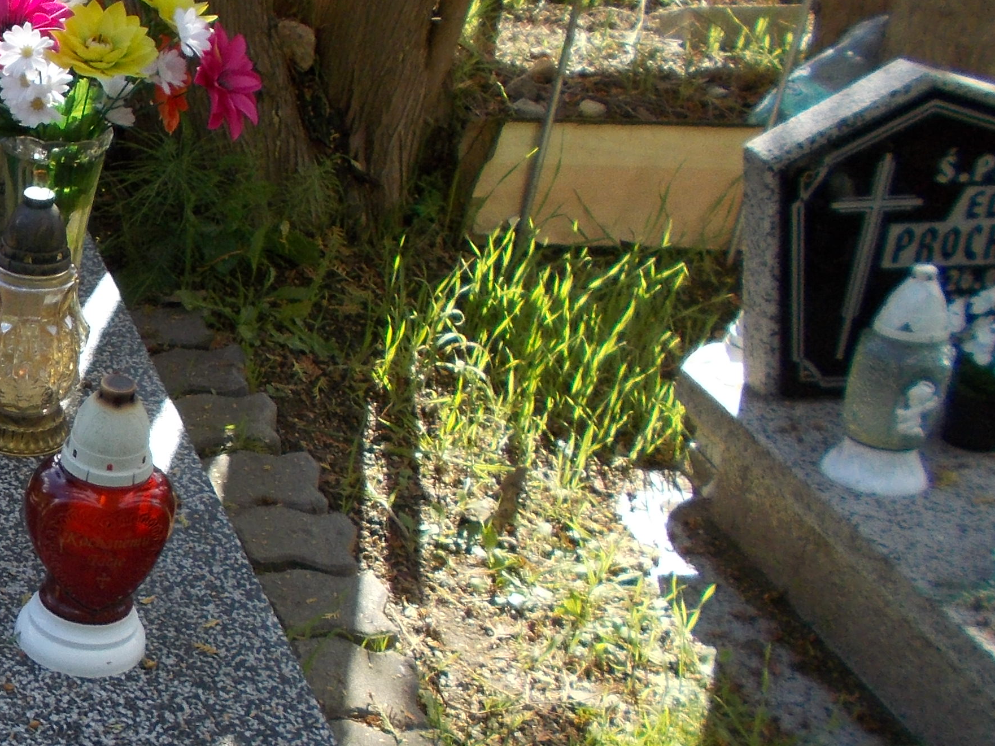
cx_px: -295
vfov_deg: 21.6
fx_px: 1954
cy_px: 439
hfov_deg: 24.8
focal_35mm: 68
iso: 80
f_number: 3.2
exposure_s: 1/400
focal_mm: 4.6
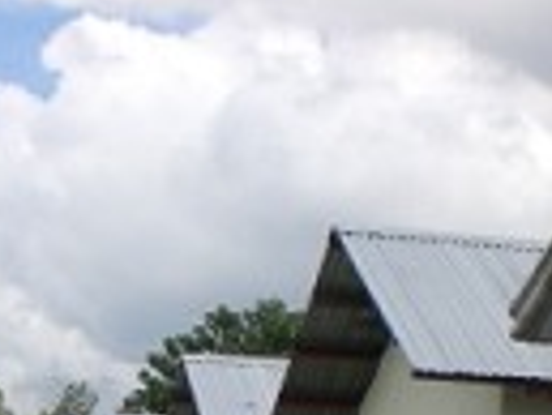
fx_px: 2251
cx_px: 9
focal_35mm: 141
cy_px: 762
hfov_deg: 13.8
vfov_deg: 9.9
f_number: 4.4
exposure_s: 1/640
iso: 50
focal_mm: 6.3
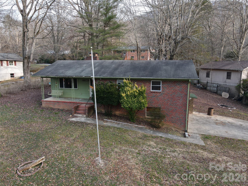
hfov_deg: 71.6
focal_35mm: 24
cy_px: 93
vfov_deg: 56.8
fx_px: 172
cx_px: 124
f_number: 2.8
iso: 110
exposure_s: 1/50
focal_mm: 4.5
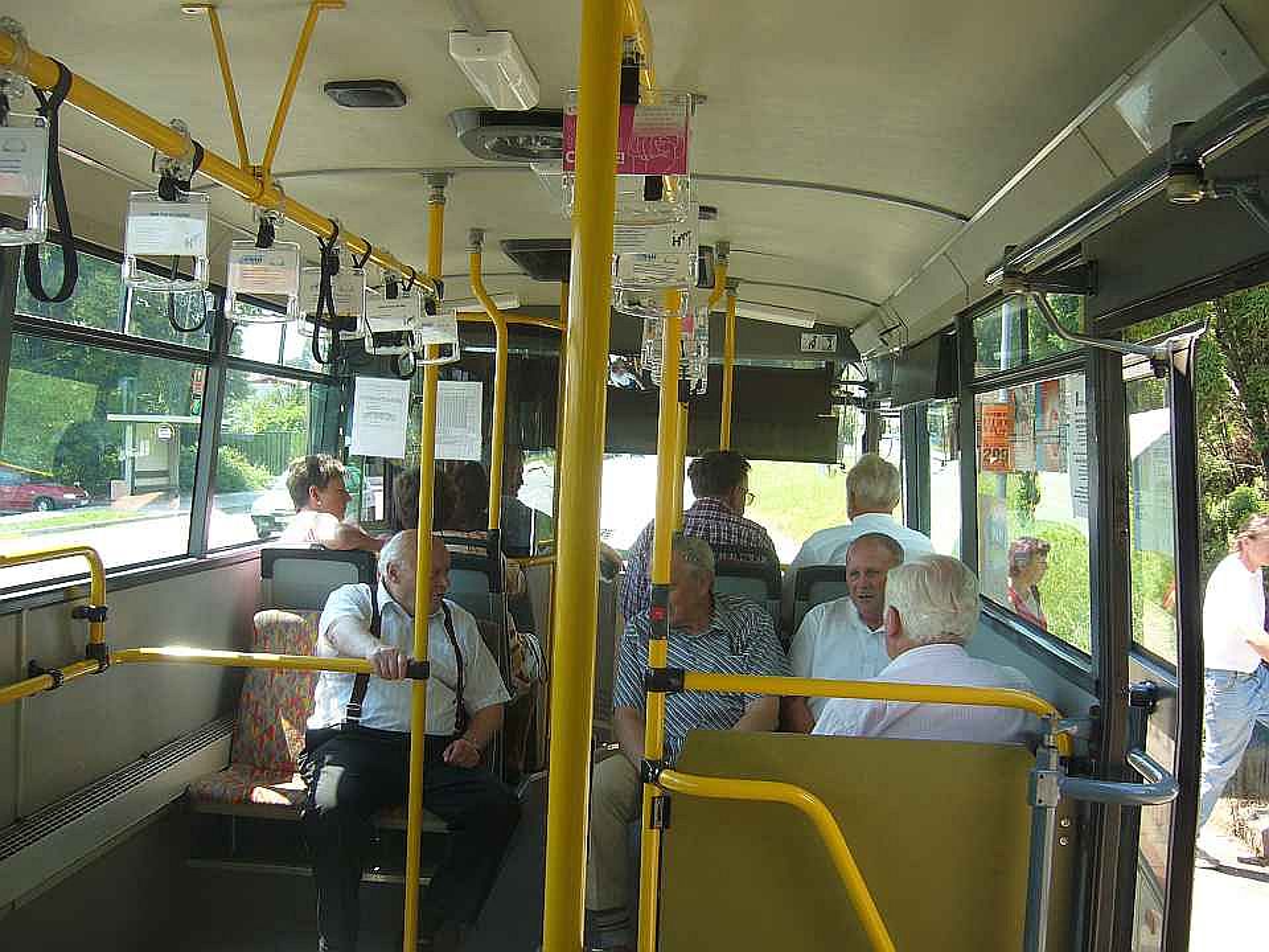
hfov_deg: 52.6
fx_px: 1283
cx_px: 634
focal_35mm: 35
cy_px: 476
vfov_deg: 40.7
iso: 80
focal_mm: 5.8
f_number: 2.8
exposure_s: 1/125
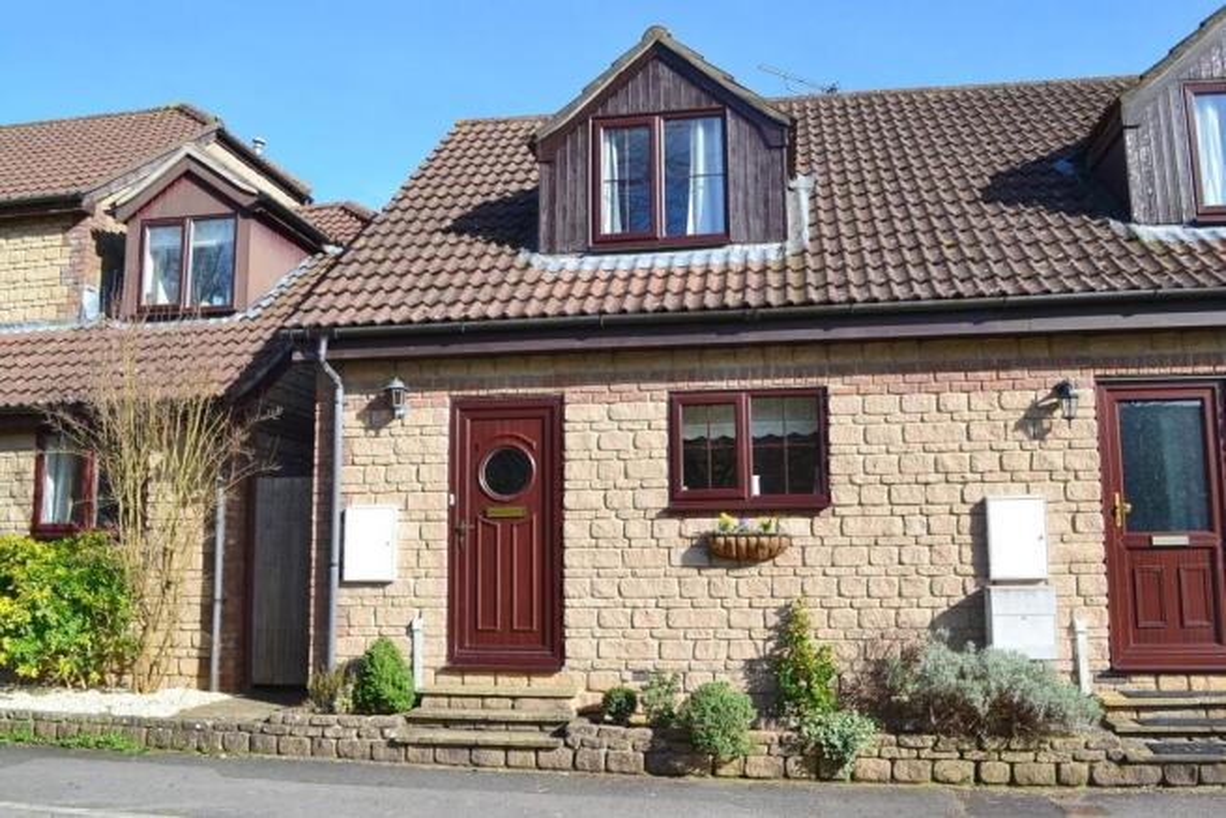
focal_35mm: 30
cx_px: 613
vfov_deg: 43.6
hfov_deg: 61.9
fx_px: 1022
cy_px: 409
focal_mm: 20
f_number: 11
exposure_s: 1/320
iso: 400
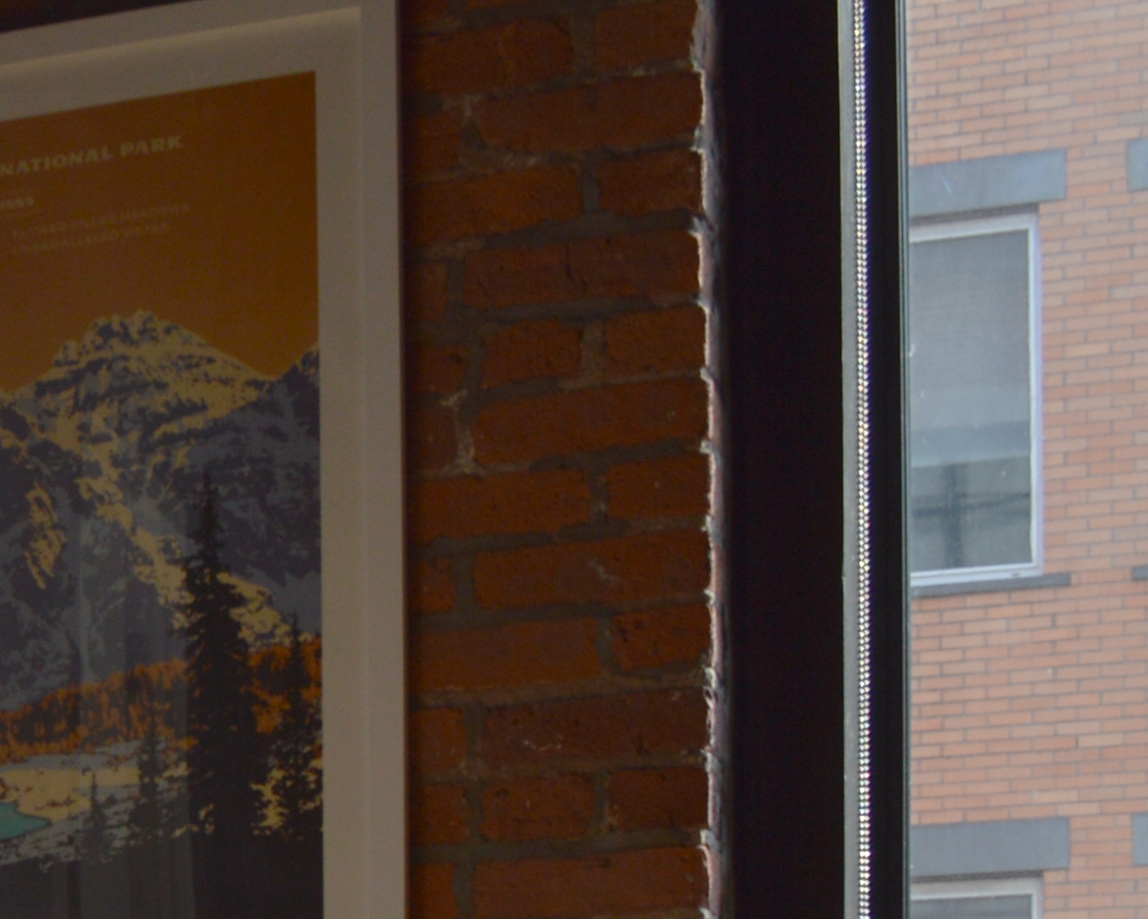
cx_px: -1137
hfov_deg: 14.2
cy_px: 1615
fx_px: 3874
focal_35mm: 114
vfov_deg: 12.4
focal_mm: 18
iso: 125
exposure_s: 1/125
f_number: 5.6
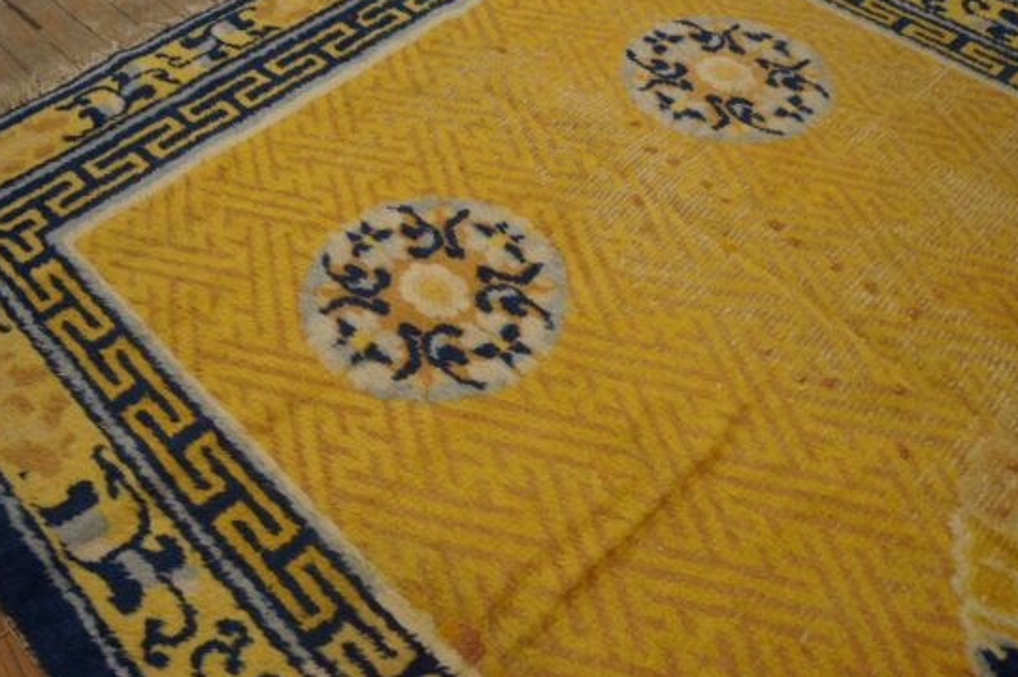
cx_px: 483
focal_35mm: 30
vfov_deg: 43.5
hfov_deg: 61.9
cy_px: 354
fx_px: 848
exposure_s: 1/60
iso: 400
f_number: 4
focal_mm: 18
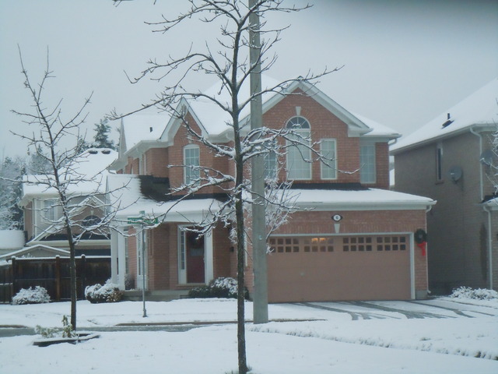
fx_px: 1669
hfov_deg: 17.0
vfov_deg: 12.8
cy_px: 187
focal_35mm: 116
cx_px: 249
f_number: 4.6
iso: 800
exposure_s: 1/125
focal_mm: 20.9
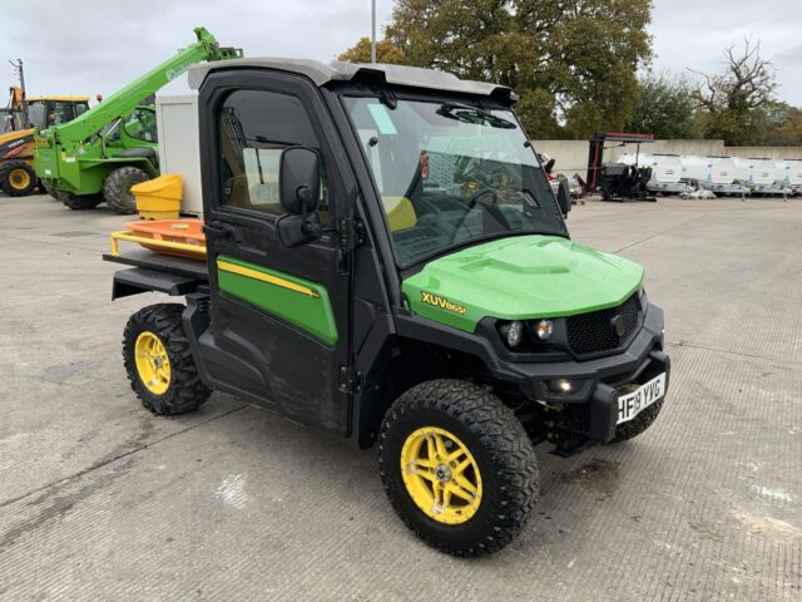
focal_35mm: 29
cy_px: 301
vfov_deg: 48.2
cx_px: 401
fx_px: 672
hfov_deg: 61.7
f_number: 1.8
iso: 50
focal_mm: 3
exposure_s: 1/122
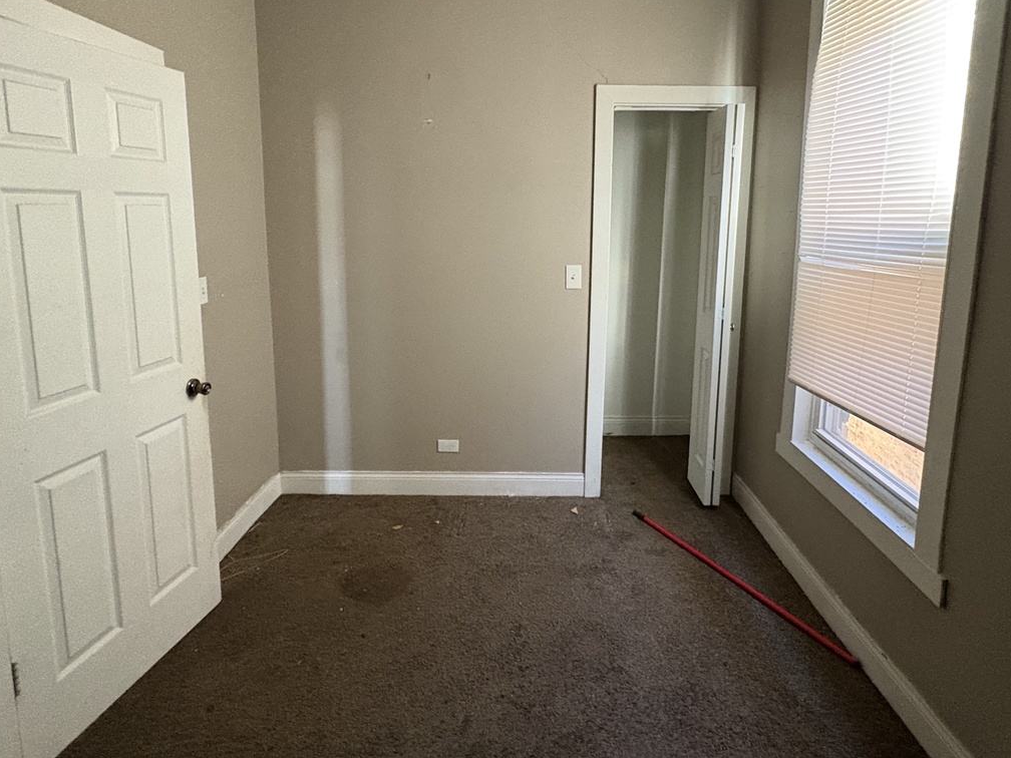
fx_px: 584
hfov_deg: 81.7
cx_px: 521
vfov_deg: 65.1
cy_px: 290
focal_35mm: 20
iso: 640
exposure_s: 1/60
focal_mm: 2.22
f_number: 2.2
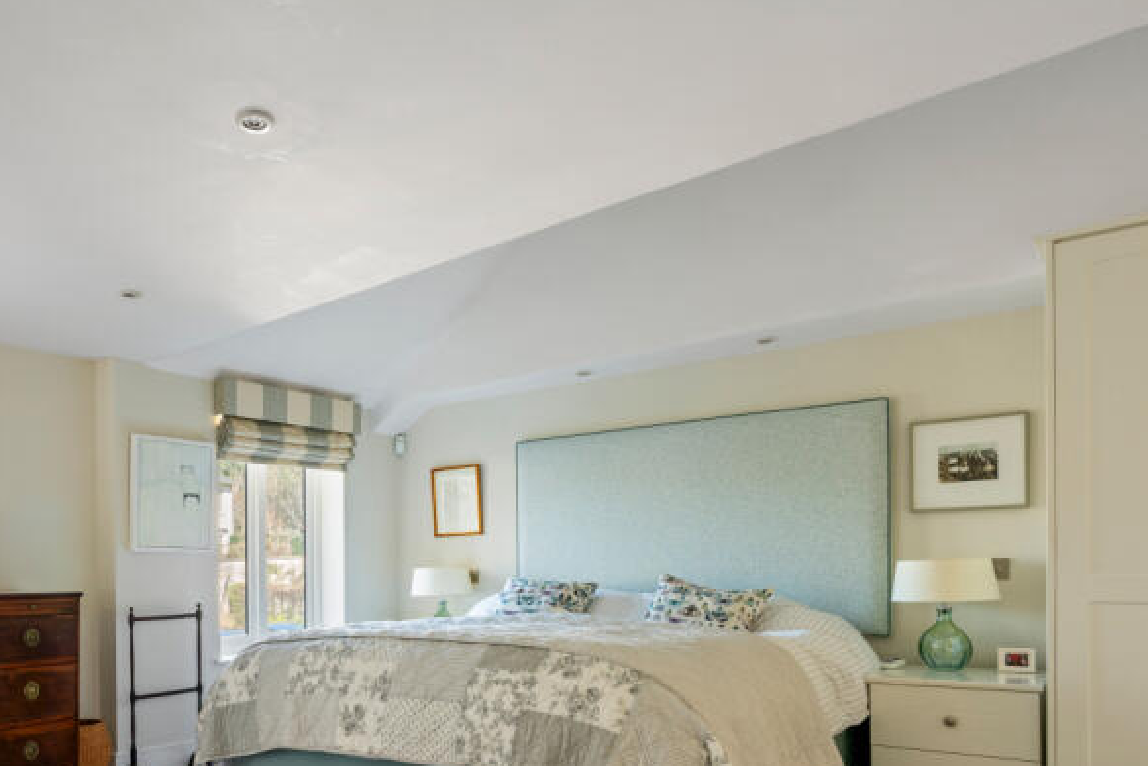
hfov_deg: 63.6
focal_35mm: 28
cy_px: 569
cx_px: 371
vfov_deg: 44.9
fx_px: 893
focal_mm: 16
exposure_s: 1/1.25
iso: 320
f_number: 9
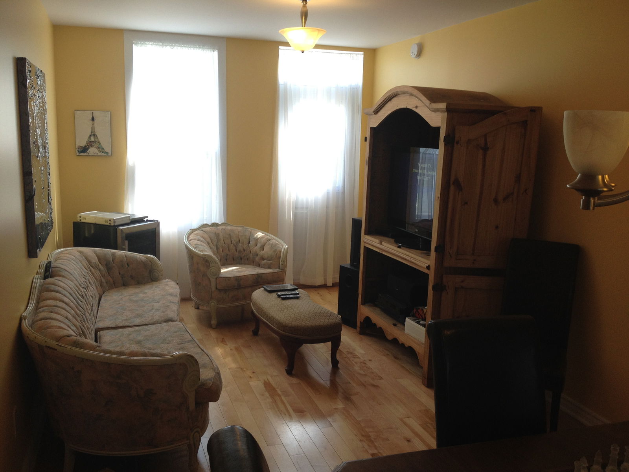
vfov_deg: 40.7
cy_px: 236
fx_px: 636
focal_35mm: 35
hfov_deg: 52.6
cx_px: 314
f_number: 2.4
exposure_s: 1/120
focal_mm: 4.28
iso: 64
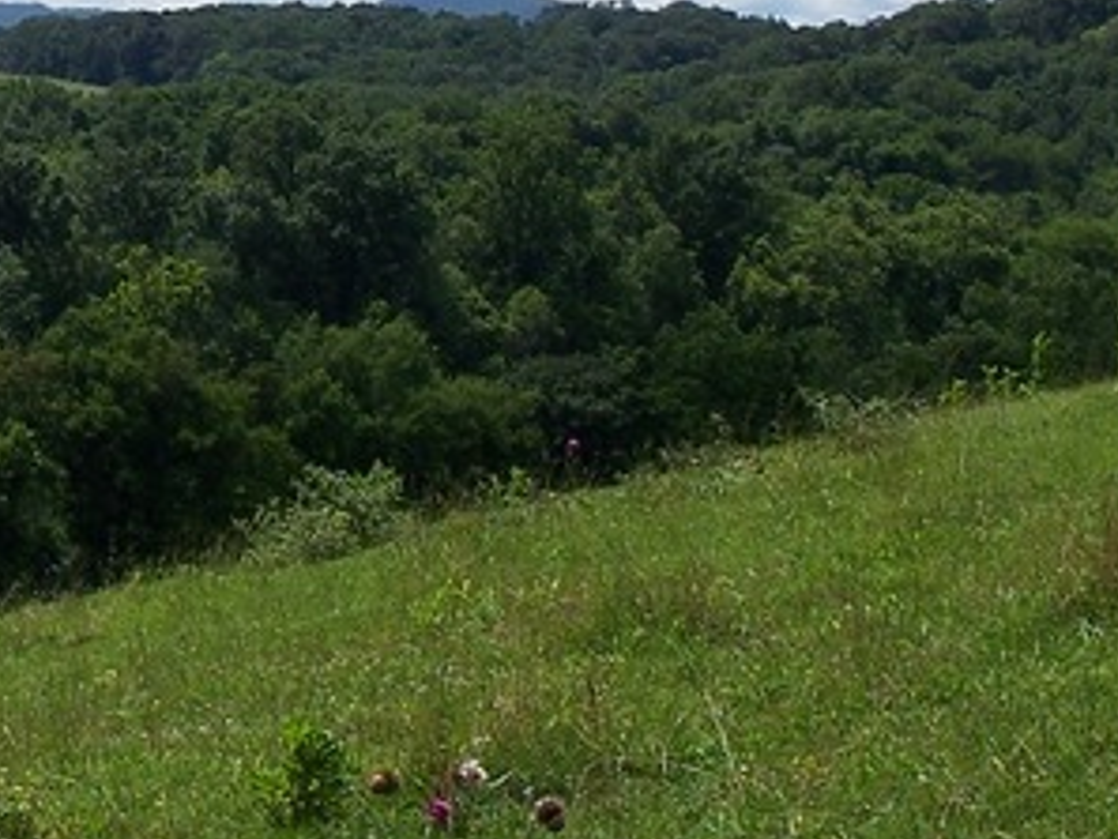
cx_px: -243
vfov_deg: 11.9
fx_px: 3942
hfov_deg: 15.5
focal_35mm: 122
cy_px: -135
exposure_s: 1/640
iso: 64
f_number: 4
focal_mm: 7.8
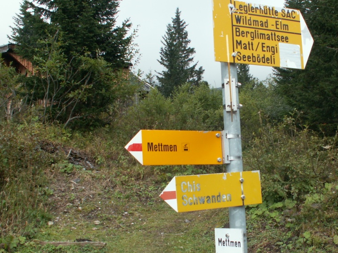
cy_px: 144
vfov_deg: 30.2
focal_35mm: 48
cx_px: 229
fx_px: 469
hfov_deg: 39.1
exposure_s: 1/80
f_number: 4.5
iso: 50
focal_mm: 5.86
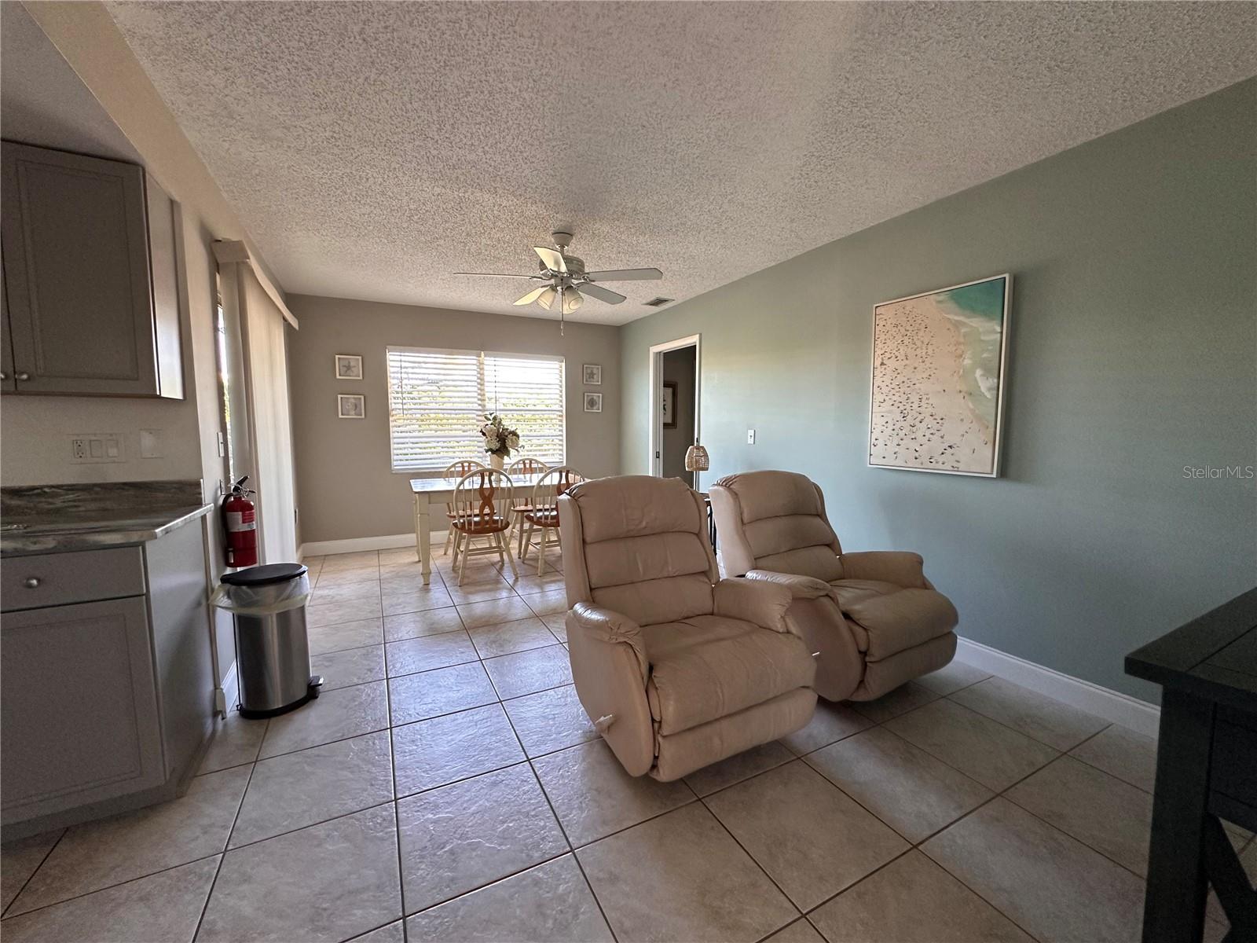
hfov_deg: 102.1
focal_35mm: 14
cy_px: 472
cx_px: 628
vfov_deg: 85.7
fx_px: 508
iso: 320
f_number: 2.2
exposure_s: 1/99
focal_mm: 2.22
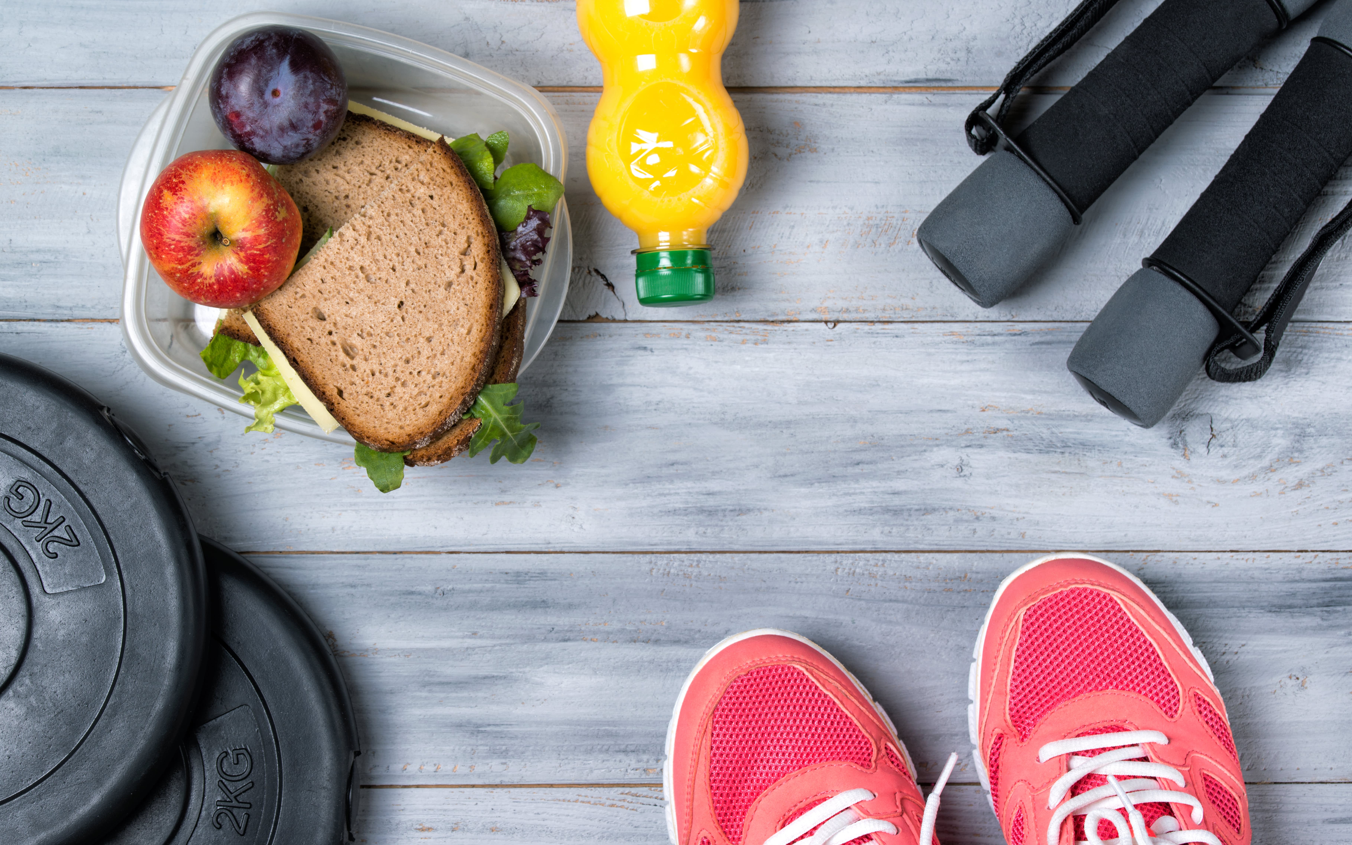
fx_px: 3390
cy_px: 437
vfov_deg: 14.2
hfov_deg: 22.6
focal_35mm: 92
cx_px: 675
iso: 100
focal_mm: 90
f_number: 11
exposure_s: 1/125
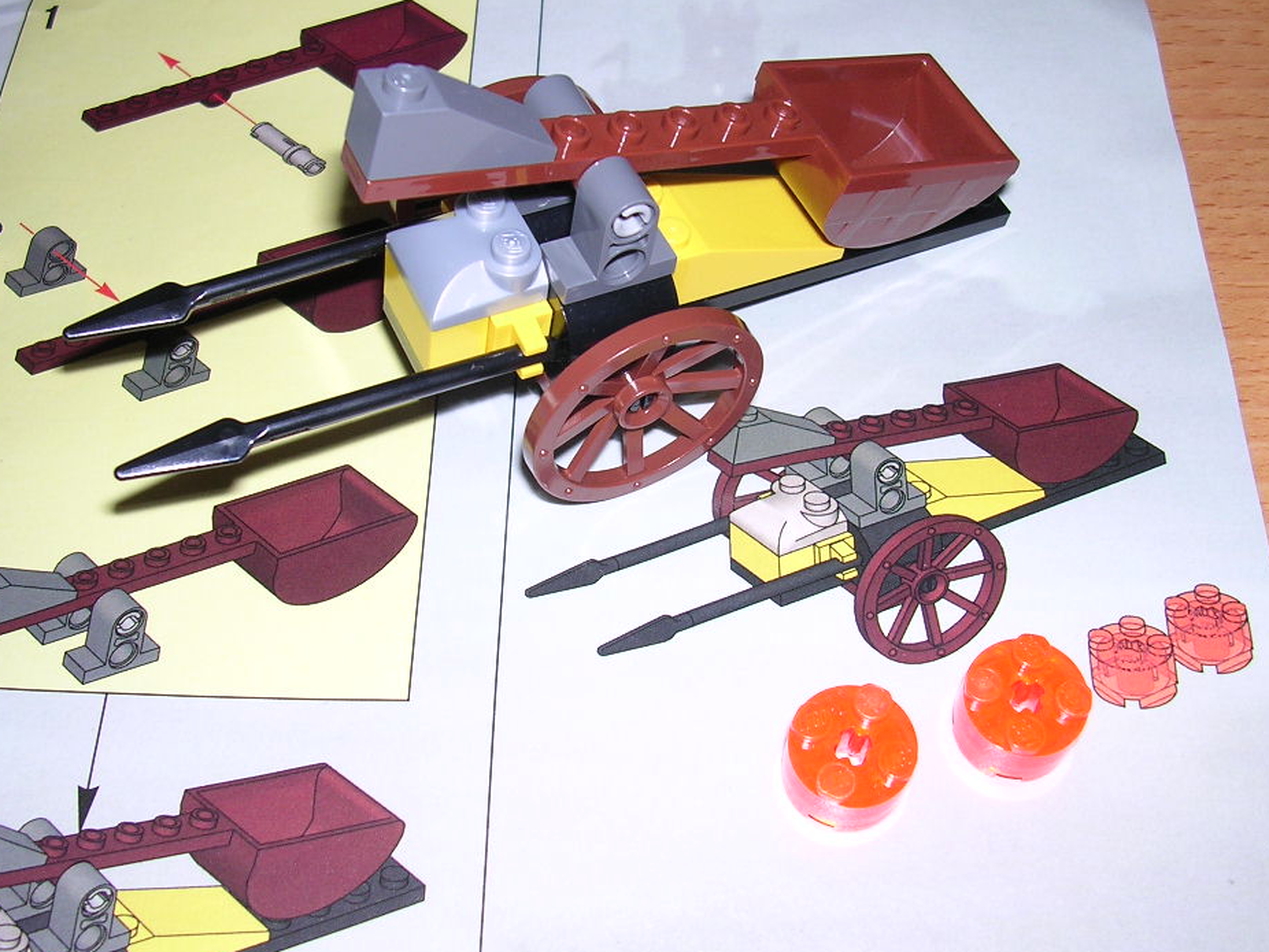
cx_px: 639
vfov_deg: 34.4
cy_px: 458
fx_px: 1540
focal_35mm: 42
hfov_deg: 44.8
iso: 100
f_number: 2.8
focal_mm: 5.8
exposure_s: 1/60.1
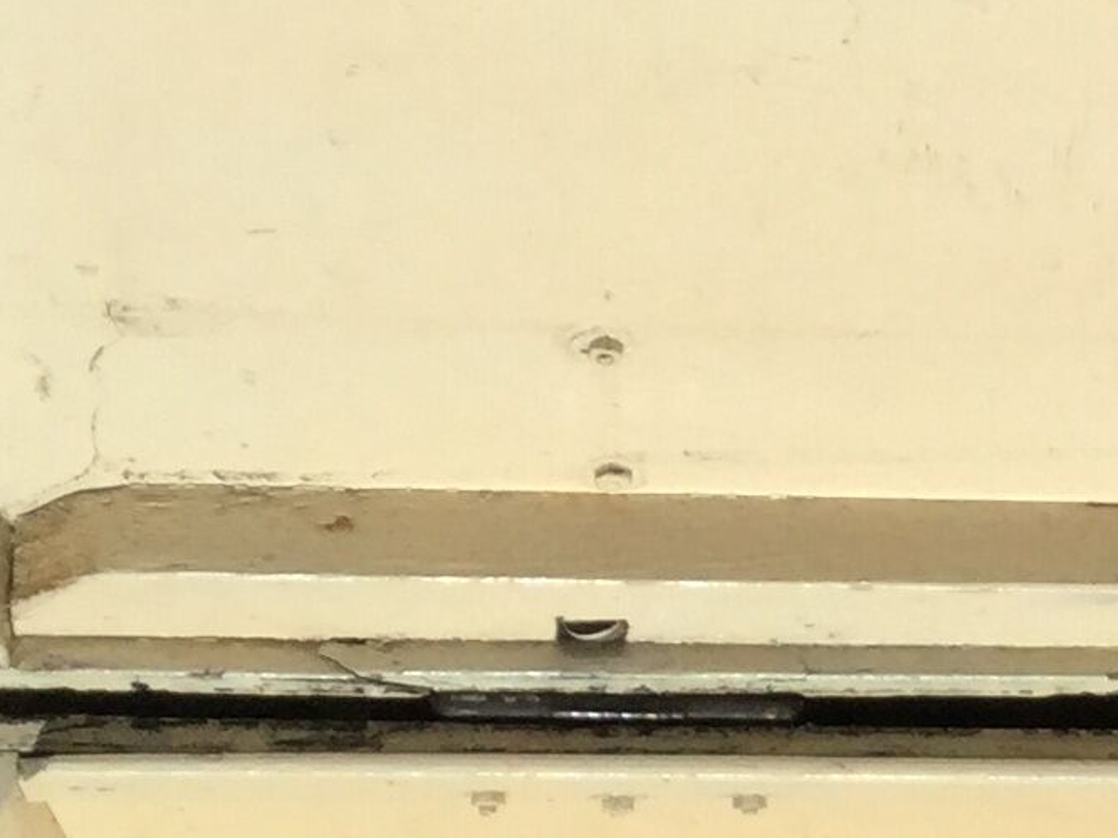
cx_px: 2239
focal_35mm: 152
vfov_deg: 9.7
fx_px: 4907
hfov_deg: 11.7
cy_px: 892
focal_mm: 3.3
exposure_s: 1/4082
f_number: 2.4
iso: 25
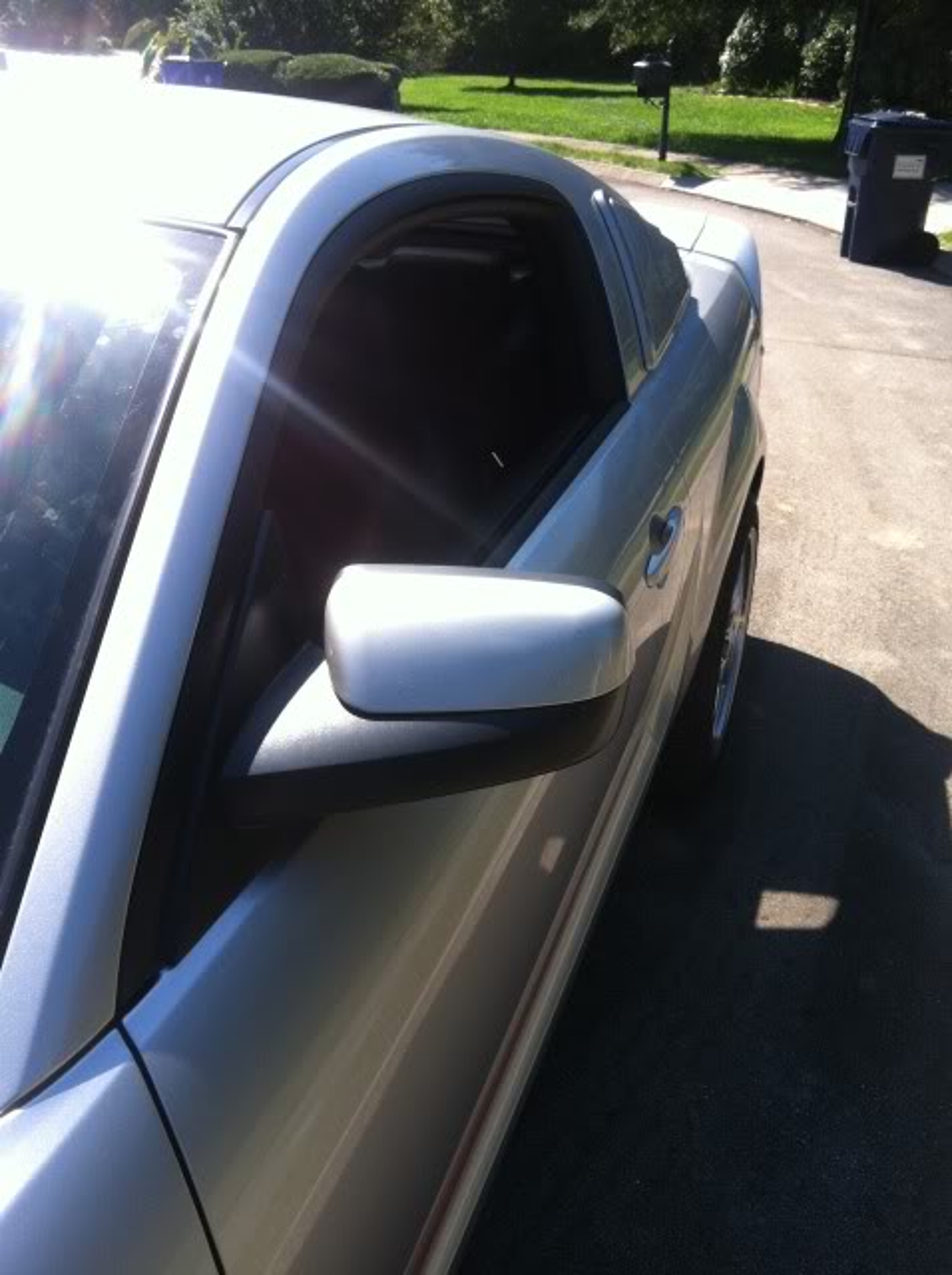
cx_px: 476
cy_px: 638
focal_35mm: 35
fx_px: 1287
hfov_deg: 40.6
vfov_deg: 52.7
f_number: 2.8
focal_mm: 3.9
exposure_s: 1/484
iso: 80
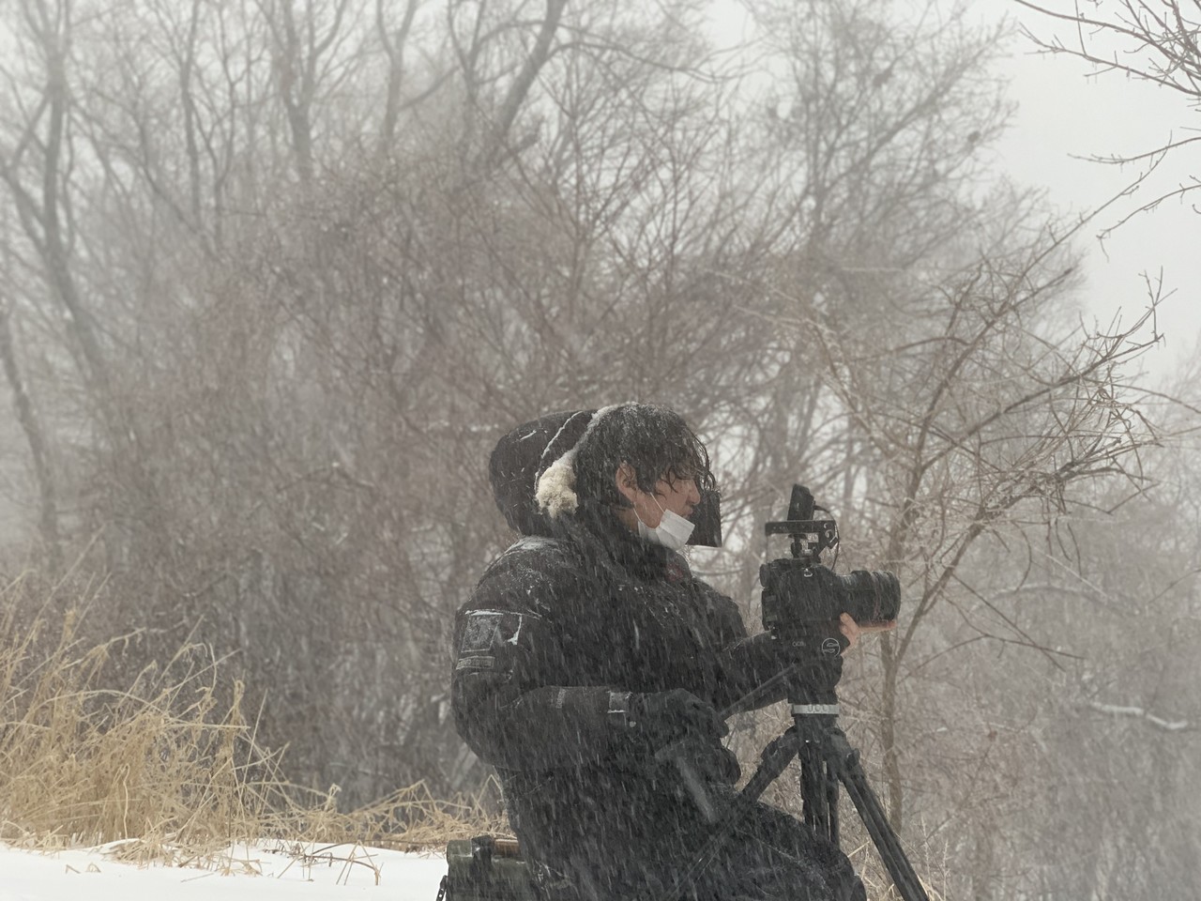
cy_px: 450
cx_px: 600
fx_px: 1804
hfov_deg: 36.8
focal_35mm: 52
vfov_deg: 28.0
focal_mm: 6
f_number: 2.4
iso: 50
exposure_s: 1/122
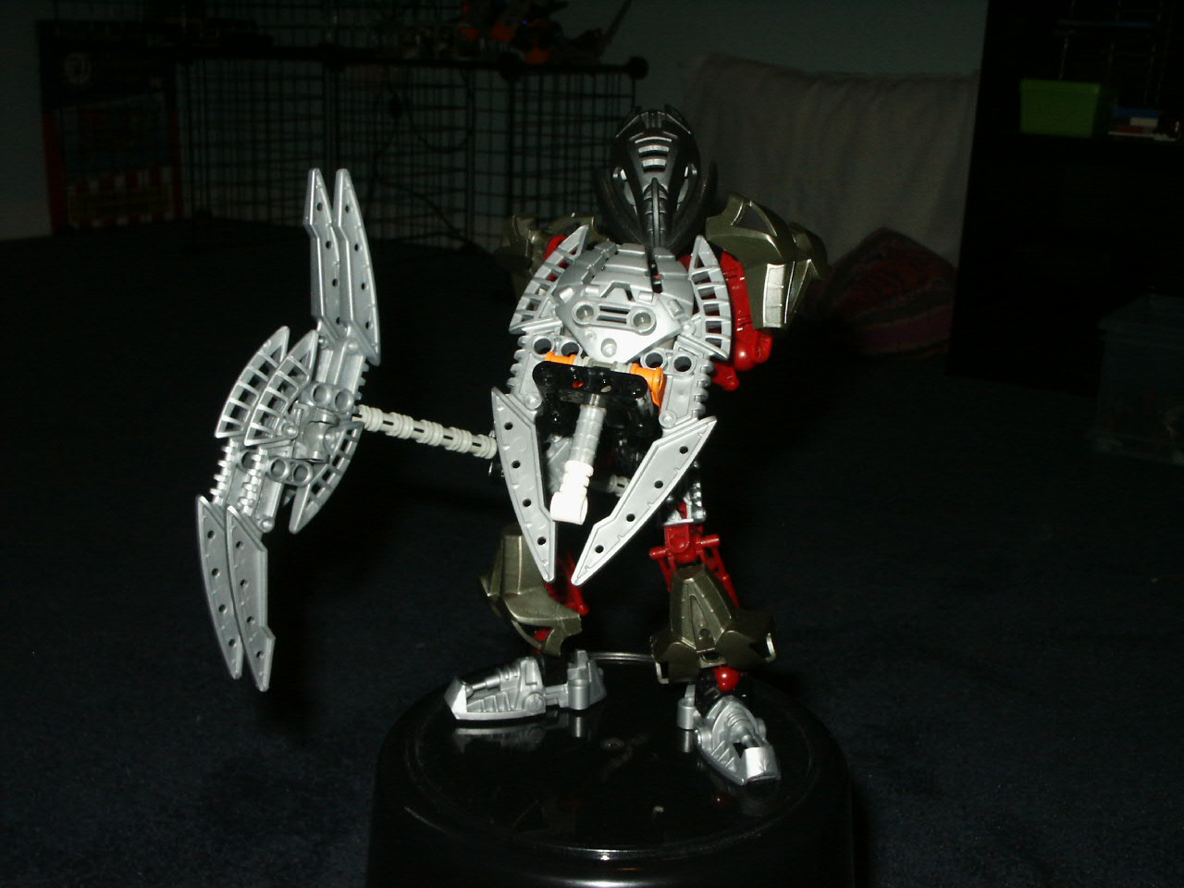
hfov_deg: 39.7
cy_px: 444
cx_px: 592
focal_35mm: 48
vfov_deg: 30.3
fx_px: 1642
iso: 200
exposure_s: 1/45
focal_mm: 9.9
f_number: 8
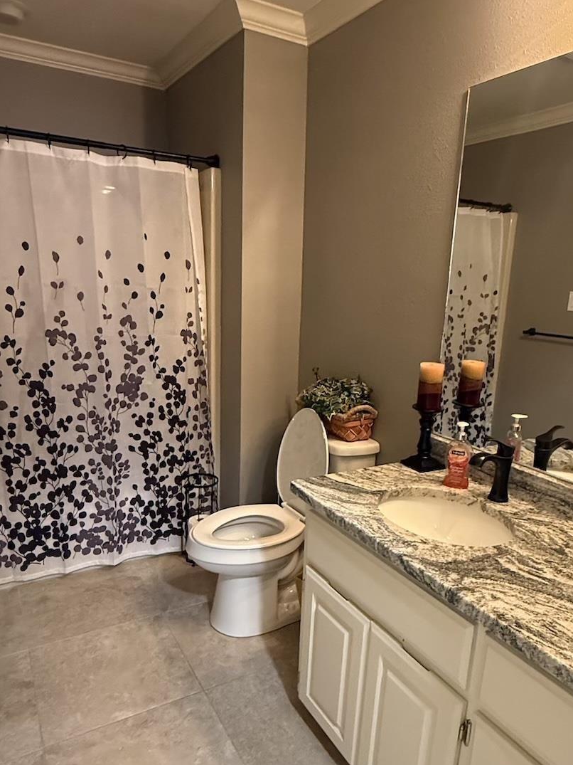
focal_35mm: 25
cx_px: 306
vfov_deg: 69.1
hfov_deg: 54.8
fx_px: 552
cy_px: 431
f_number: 2.2
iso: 640
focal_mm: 2.22
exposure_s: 1/60
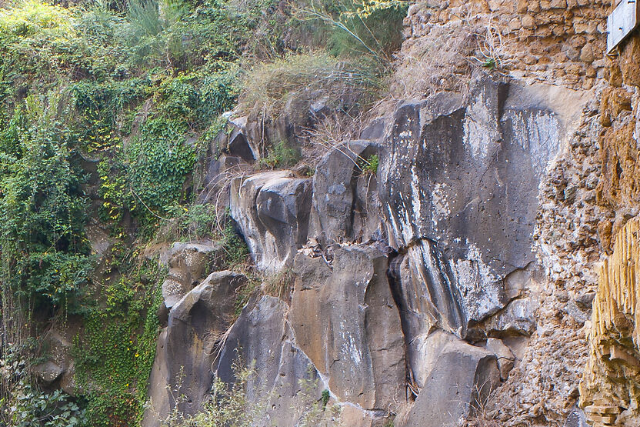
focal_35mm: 98
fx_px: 1742
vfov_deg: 13.4
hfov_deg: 20.4
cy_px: 560
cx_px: 62
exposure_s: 1/5
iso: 200
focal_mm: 34
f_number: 22
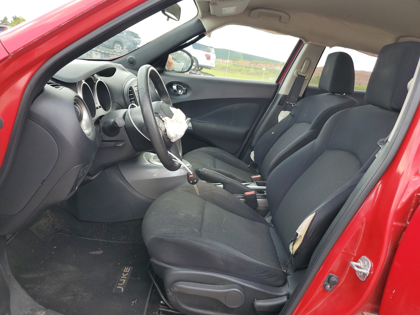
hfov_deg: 67.3
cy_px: 158
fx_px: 315
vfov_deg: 53.1
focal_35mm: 26
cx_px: 210
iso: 50
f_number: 1.5
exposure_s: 1/303
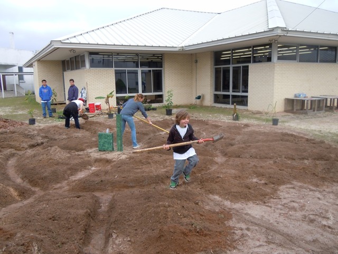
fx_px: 293
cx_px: 169
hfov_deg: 60.0
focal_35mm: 30
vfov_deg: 46.8
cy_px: 127
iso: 100
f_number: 3.5
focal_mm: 5.4
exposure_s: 1/160
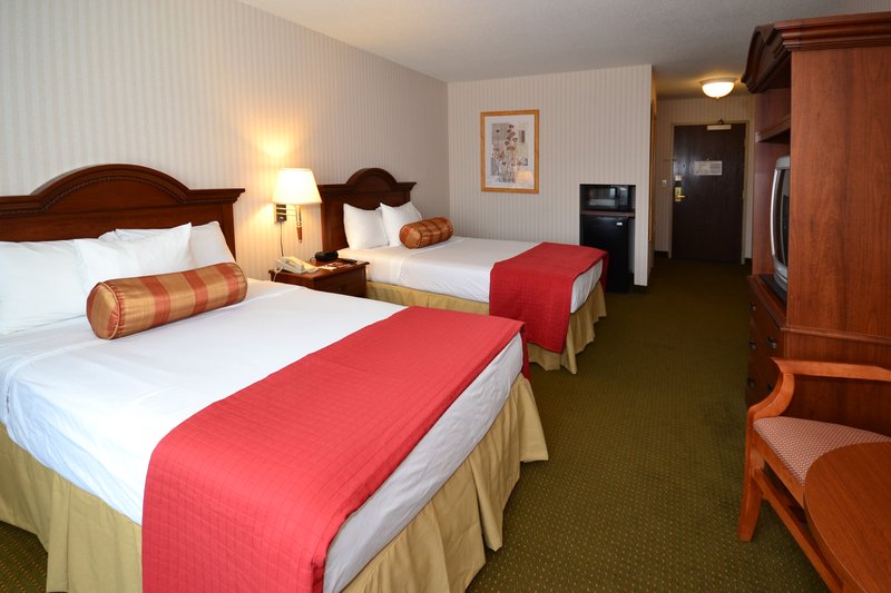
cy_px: 296
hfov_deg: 100.4
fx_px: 371
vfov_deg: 77.3
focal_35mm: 15
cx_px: 446
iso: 400
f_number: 5.6
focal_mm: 10
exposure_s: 1/30
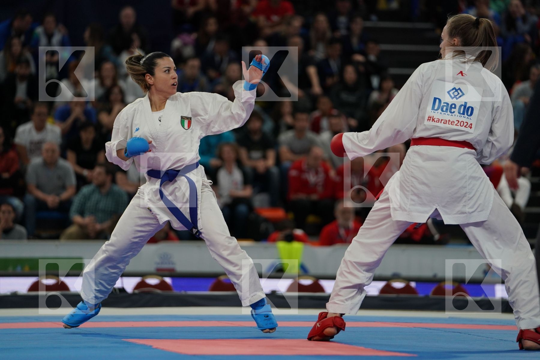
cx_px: 270
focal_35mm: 179
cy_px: 180
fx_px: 2685
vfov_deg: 7.7
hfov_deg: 11.5
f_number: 2.8
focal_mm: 179
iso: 1250
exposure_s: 1/1000
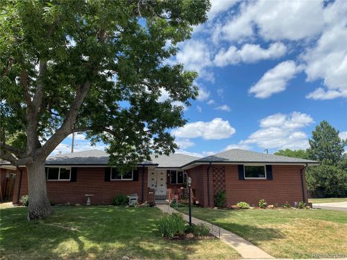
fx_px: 261
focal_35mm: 26
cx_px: 174
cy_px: 130
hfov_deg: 67.3
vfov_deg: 53.1
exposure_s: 1/2755
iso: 32
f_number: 1.8
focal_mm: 4.25
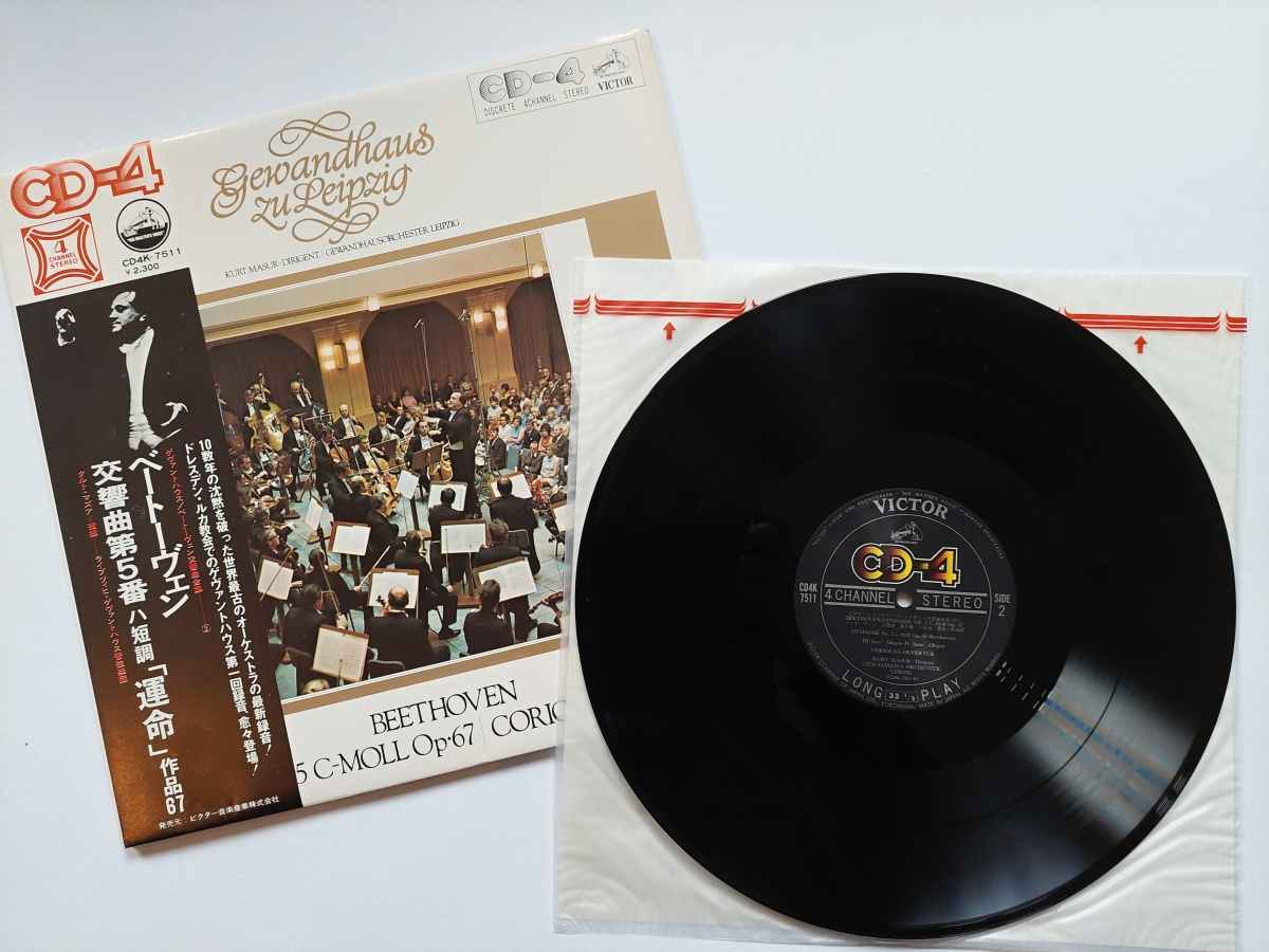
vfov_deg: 56.8
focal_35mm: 24
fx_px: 880
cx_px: 634
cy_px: 476
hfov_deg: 71.6
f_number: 1.8
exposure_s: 1/50
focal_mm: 5.23
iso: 320
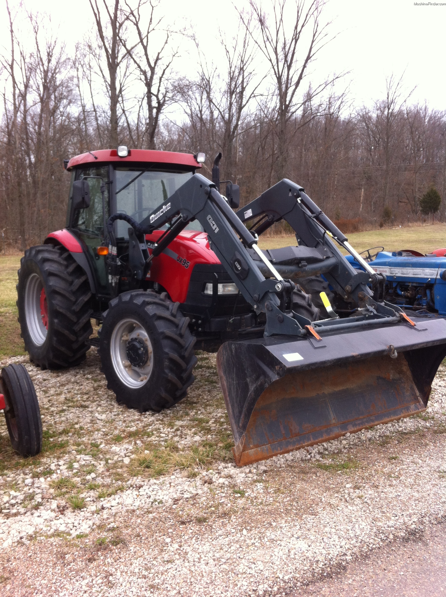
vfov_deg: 52.7
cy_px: 298
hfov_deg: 40.6
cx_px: 223
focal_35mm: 35
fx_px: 603
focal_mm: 3.85
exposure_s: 1/217
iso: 80
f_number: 2.8
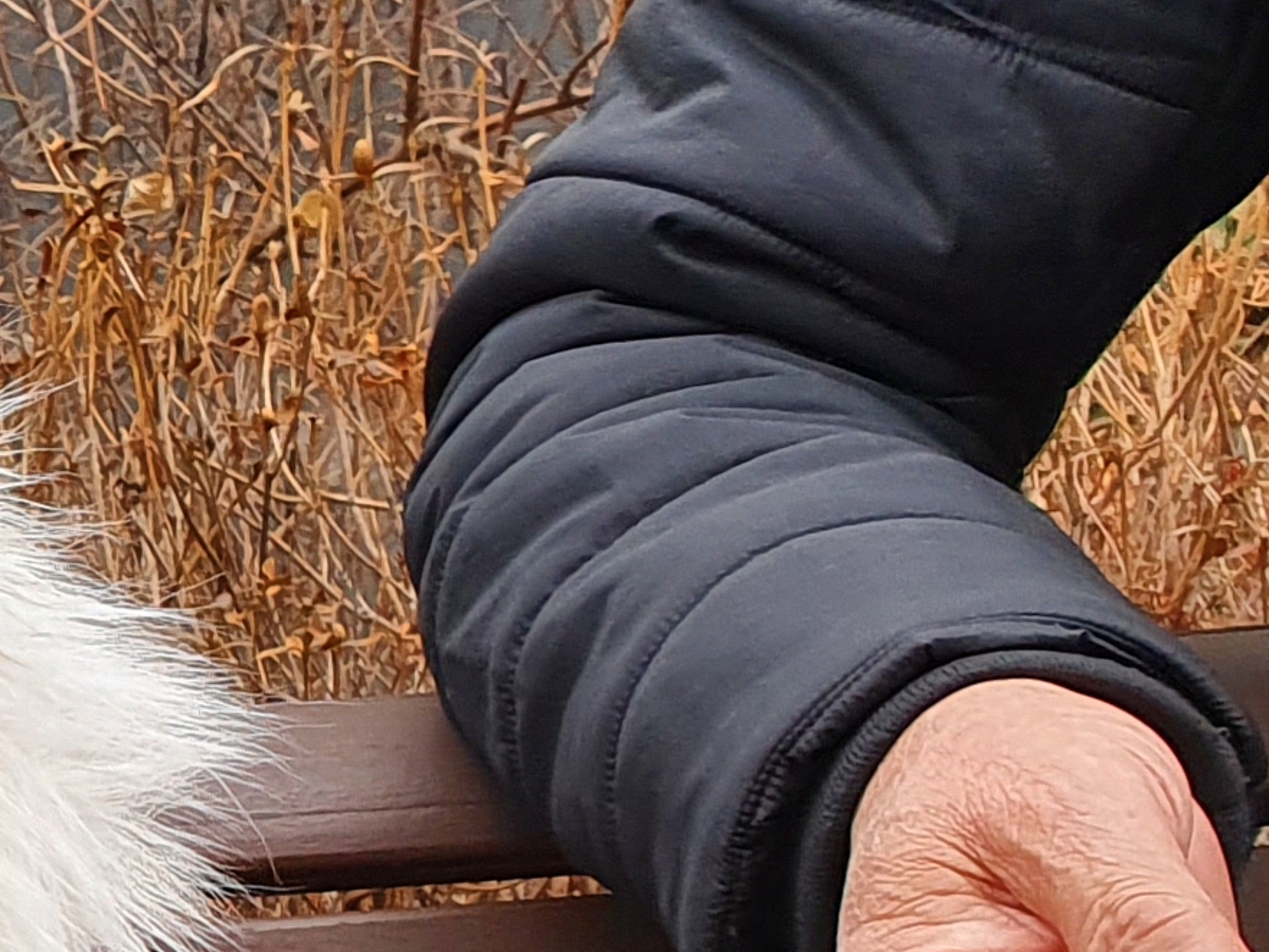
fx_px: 4363
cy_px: 1257
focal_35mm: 119
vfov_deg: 12.1
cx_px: -1530
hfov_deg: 13.4
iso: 50
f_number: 2.4
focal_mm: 4.32
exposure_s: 1/248
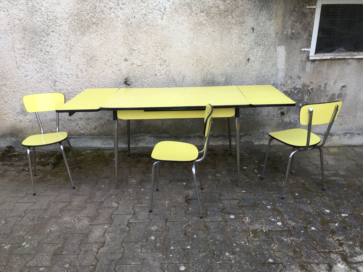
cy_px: 136
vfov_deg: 48.2
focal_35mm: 29
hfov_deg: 61.7
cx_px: 182
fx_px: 304
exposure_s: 1/100
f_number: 2.2
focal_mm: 4.15
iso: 32
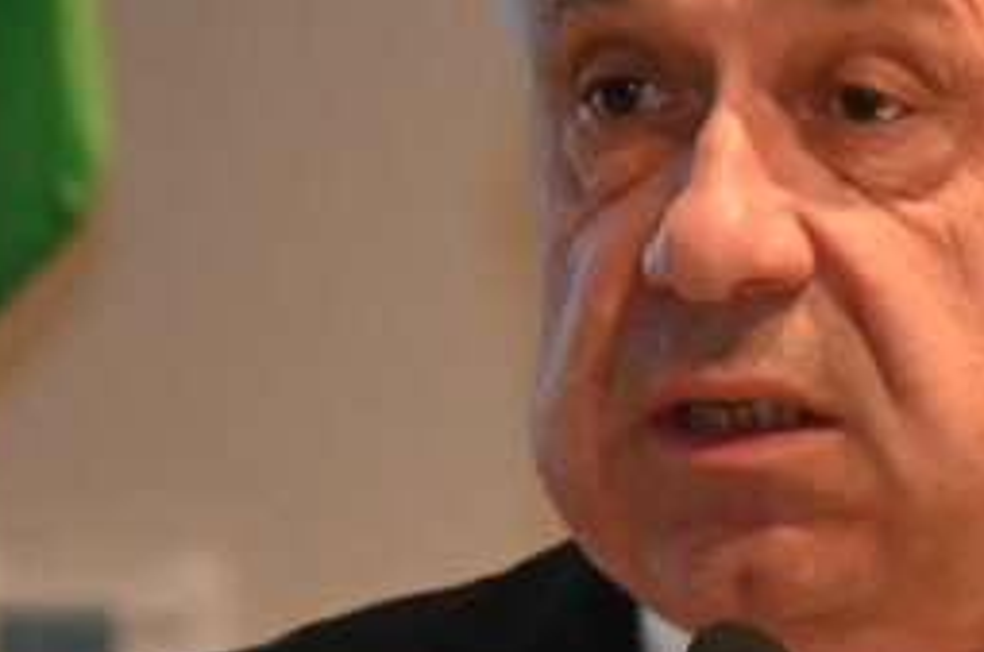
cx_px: 814
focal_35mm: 804
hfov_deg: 2.6
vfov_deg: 1.7
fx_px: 21935
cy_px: 785
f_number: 6.3
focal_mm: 200
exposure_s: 1/200
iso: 9000
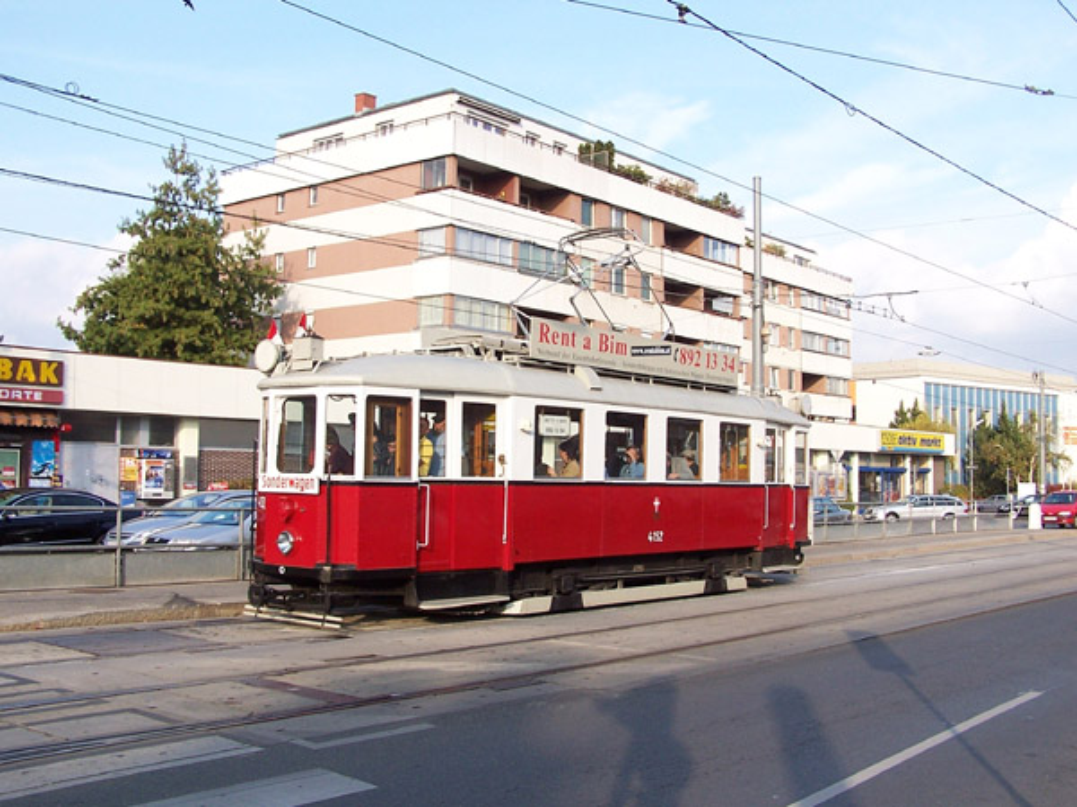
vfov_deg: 37.7
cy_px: 404
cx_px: 538
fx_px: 1182
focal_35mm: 38
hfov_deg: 49.0
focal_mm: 6.3
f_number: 4.5
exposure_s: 1/250
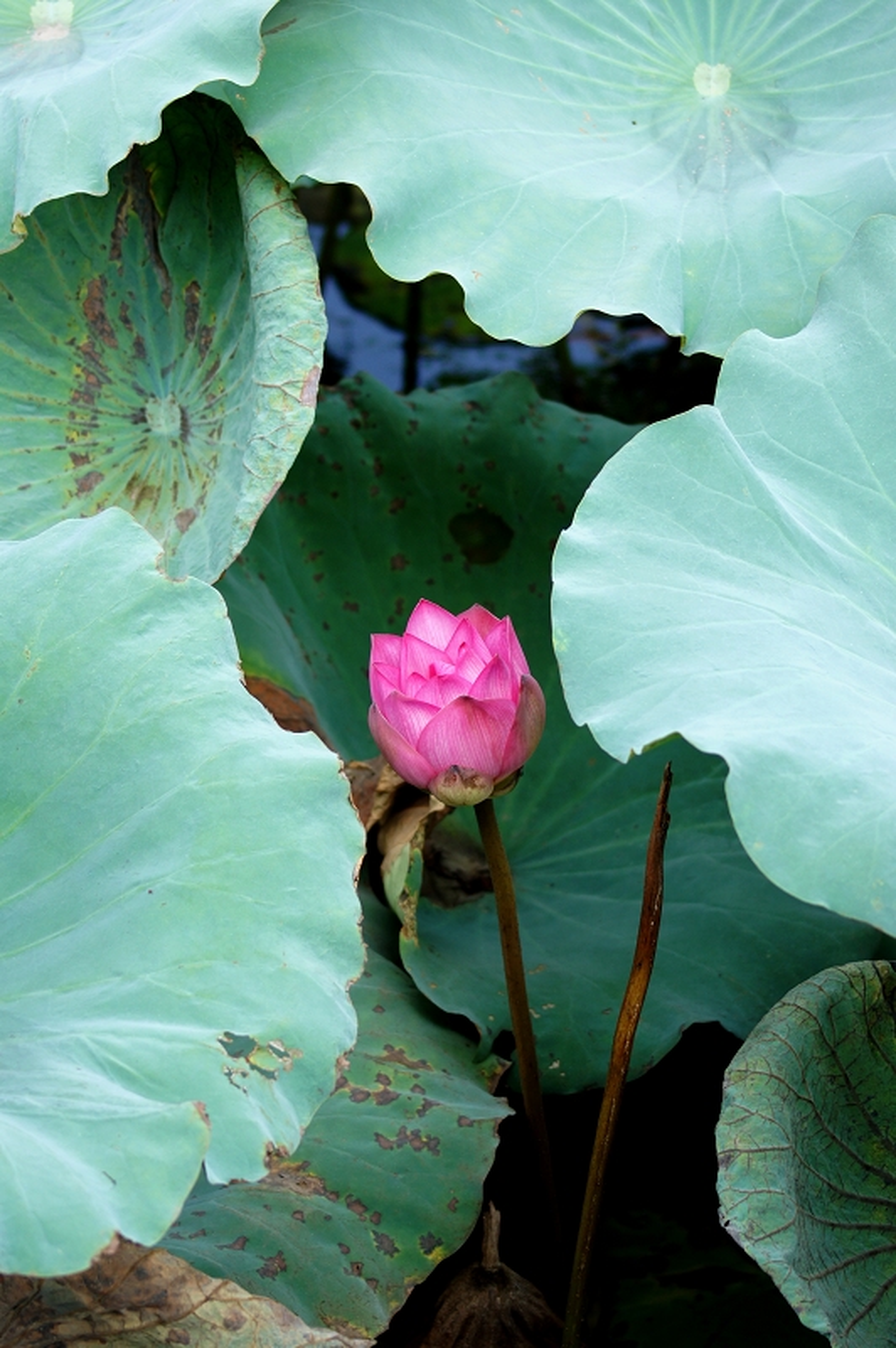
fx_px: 4768
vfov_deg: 16.1
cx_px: 448
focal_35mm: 128
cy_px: 674
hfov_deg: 10.7
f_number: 5
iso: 200
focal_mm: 85
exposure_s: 1/200
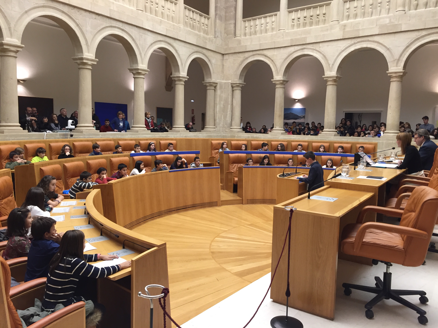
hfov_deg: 61.7
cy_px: 164
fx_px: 367
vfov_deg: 48.2
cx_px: 219
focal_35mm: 29
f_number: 2.2
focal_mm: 4.15
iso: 64
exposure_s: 1/33
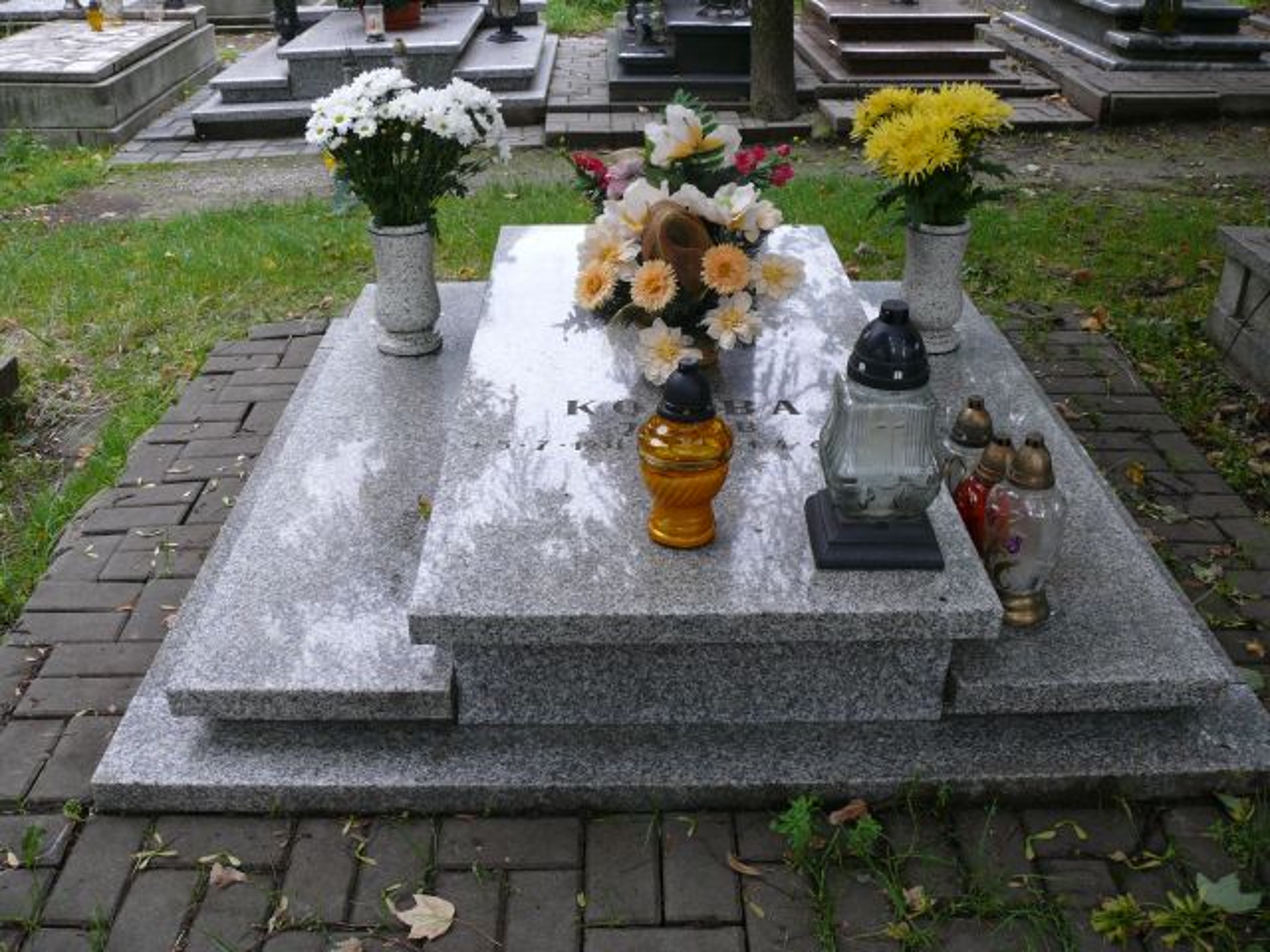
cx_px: 635
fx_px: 1284
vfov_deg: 40.7
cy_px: 476
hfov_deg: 52.6
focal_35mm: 35
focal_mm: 7.4
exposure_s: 1/60
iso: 100
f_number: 2.8
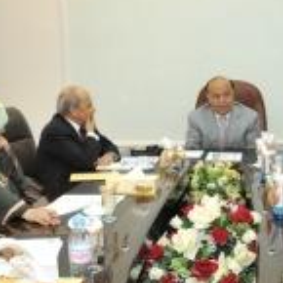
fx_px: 583
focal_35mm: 63
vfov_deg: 27.2
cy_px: 184
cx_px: 195
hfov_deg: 27.1
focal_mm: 24
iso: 400
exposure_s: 1/60
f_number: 4.5
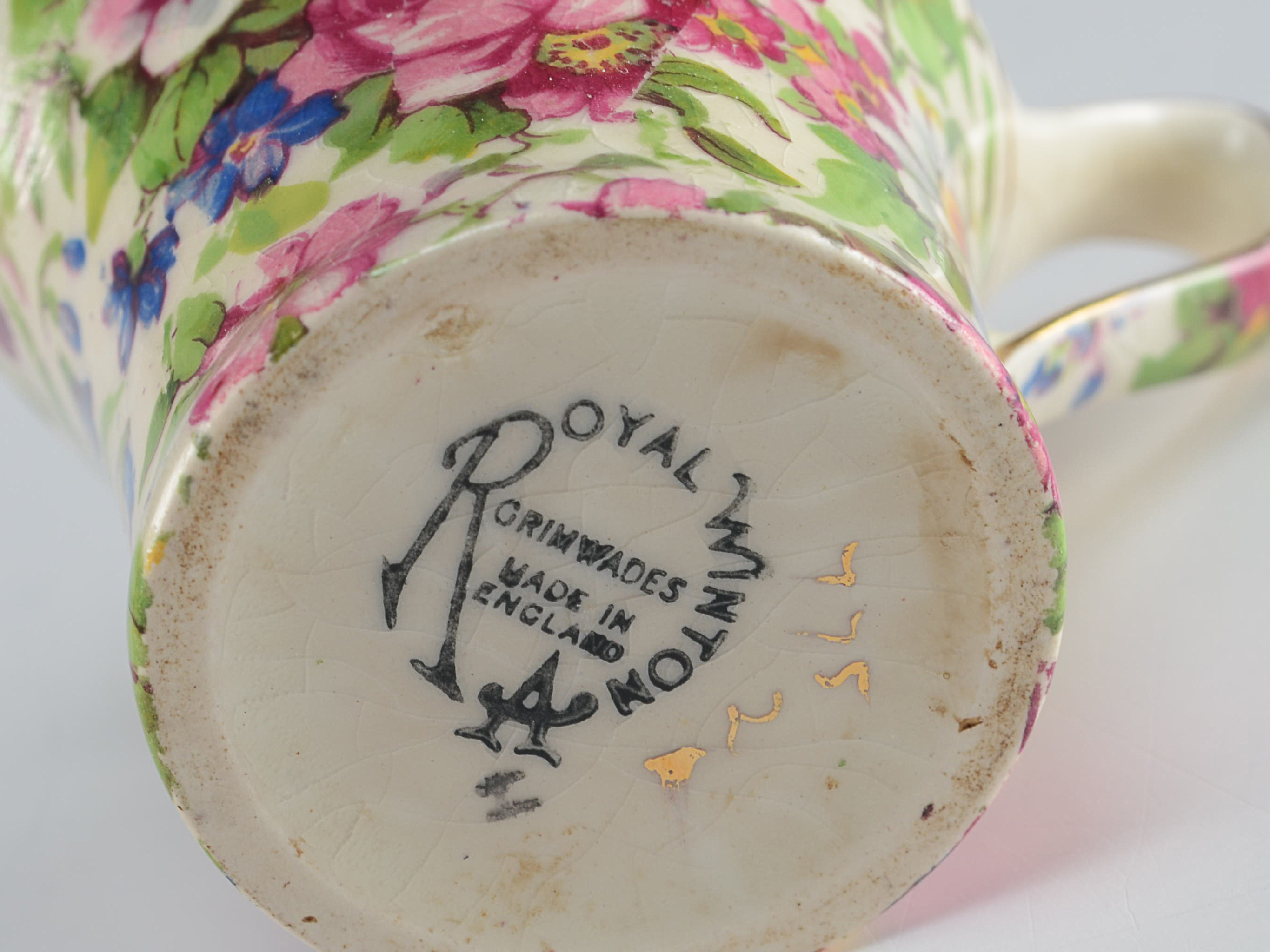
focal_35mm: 143
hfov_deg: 13.8
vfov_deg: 10.4
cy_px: 562
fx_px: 5241
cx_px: 675
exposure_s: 1/80
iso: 100
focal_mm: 55
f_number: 13
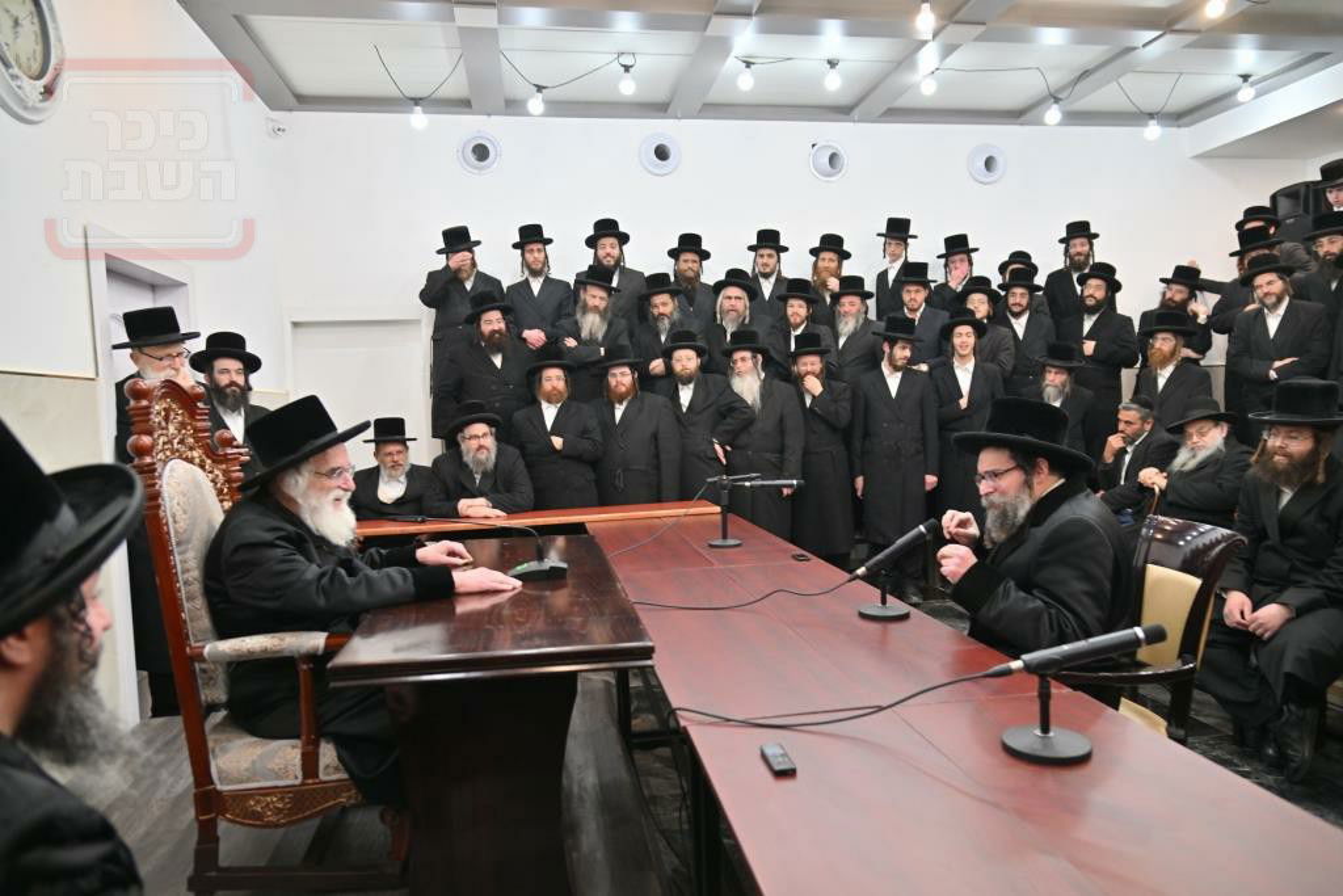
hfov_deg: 73.7
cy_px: 448
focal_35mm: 24
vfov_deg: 53.1
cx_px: 672
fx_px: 895
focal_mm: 24
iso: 500
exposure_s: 1/160
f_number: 4
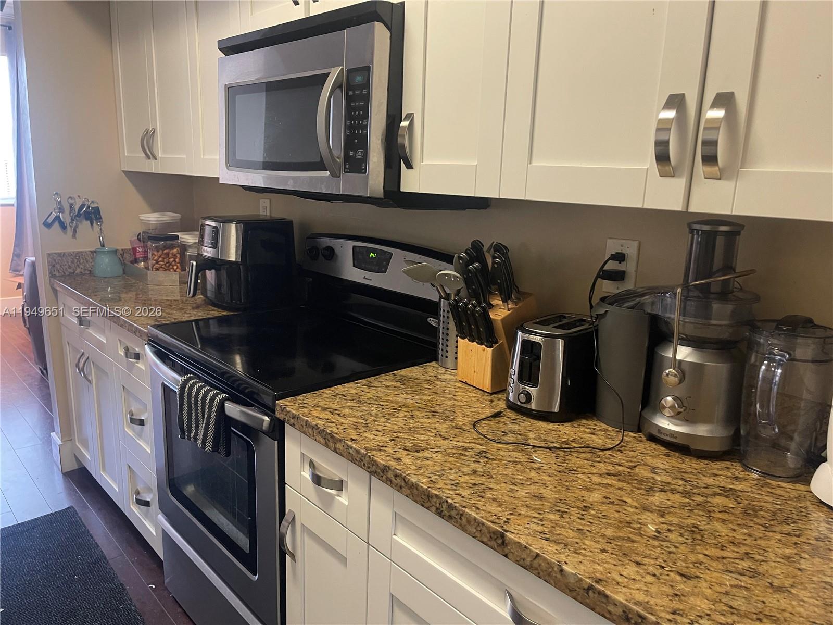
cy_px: 312
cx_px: 416
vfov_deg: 54.9
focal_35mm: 25
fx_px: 602
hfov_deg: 69.4
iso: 400
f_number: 1.6
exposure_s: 1/40
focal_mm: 5.1
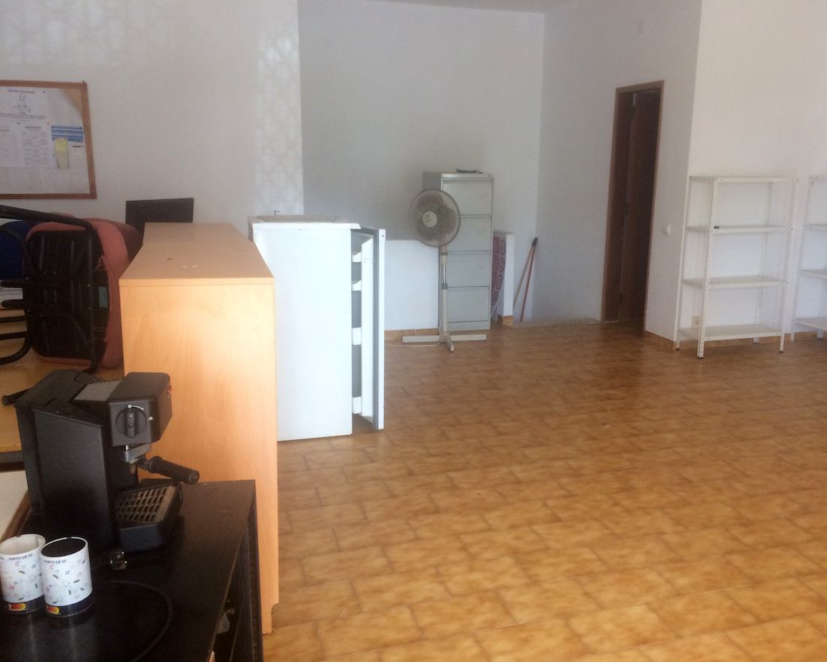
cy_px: 328
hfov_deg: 57.1
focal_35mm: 31
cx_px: 450
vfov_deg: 47.1
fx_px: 759
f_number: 2.2
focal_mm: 4.15
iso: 64
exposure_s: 1/33
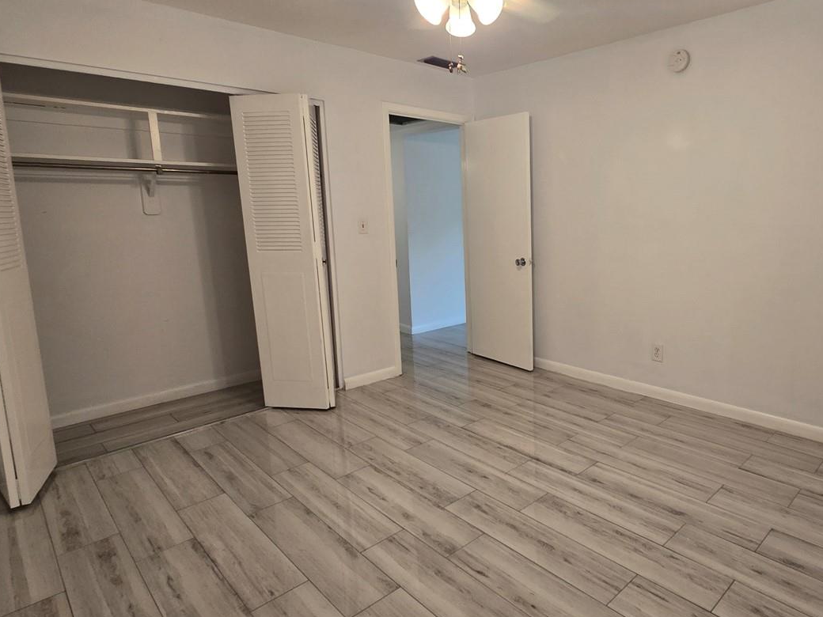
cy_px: 291
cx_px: 547
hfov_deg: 79.1
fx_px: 476
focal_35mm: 20
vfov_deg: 65.9
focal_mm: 2.2
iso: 125
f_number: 2.2
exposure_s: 1/60
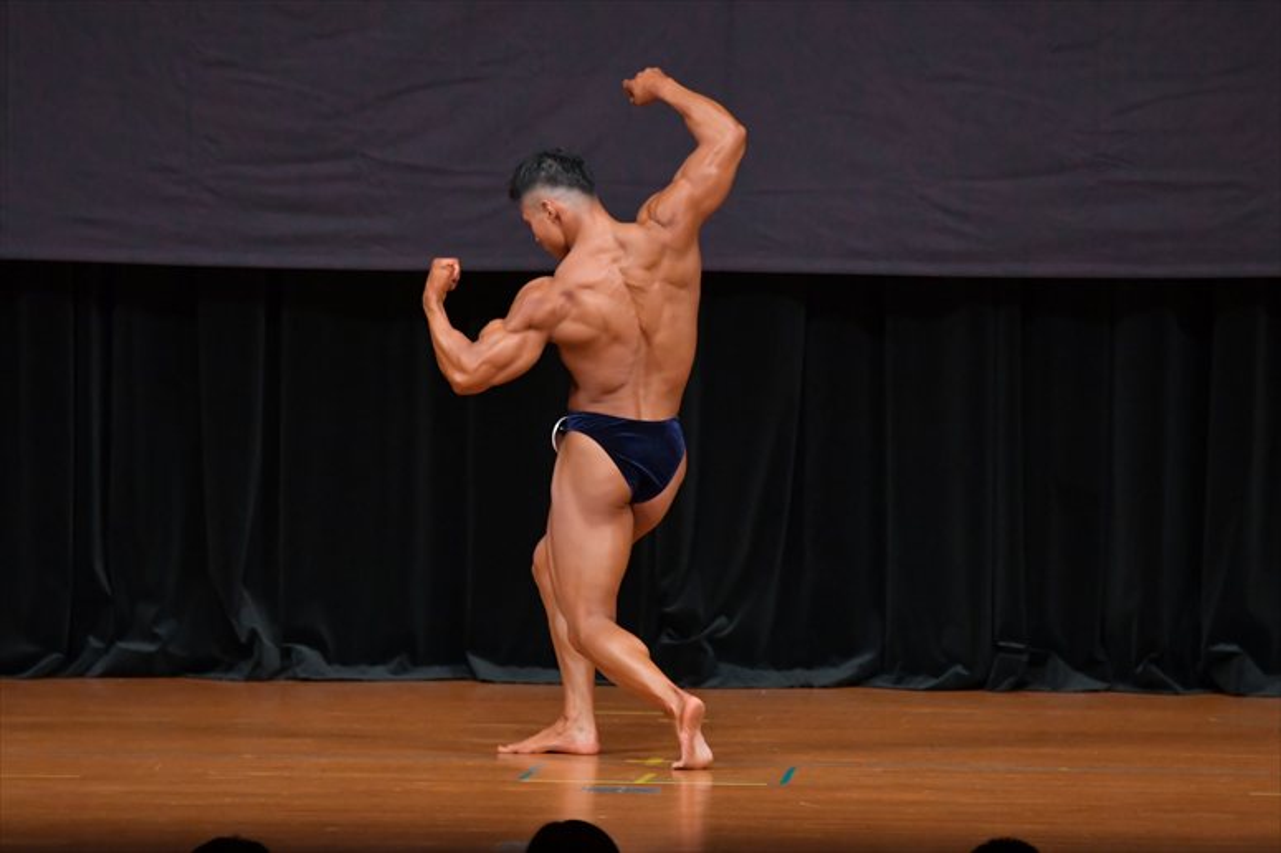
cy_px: 426
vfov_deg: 4.8
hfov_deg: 7.2
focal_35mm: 285
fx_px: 10136
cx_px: 640
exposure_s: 1/400
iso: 4000
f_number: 5.6
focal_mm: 190
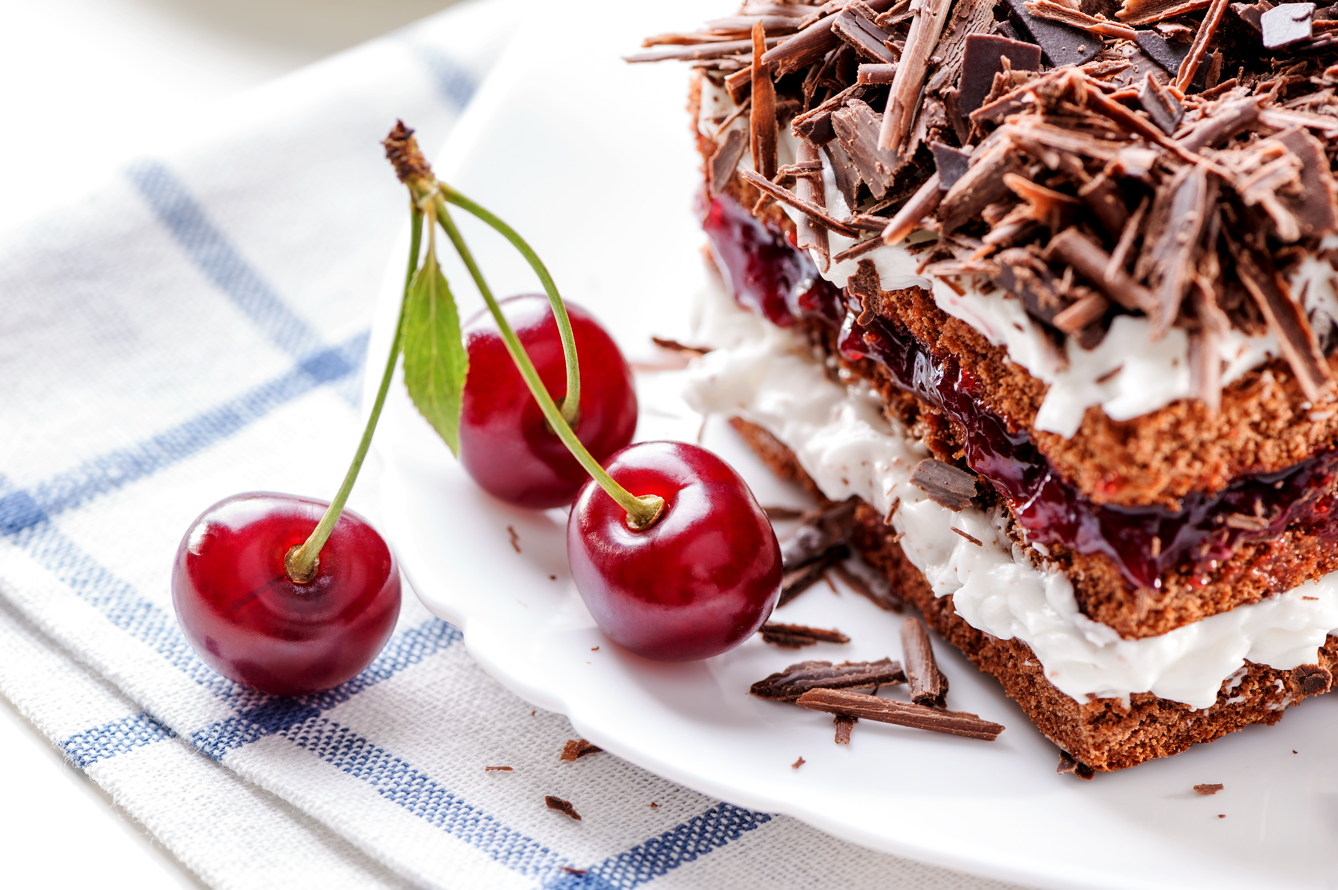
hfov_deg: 19.5
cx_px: 669
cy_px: 445
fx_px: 3900
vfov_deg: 13.0
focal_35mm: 105
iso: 200
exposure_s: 1/125
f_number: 8
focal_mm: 105
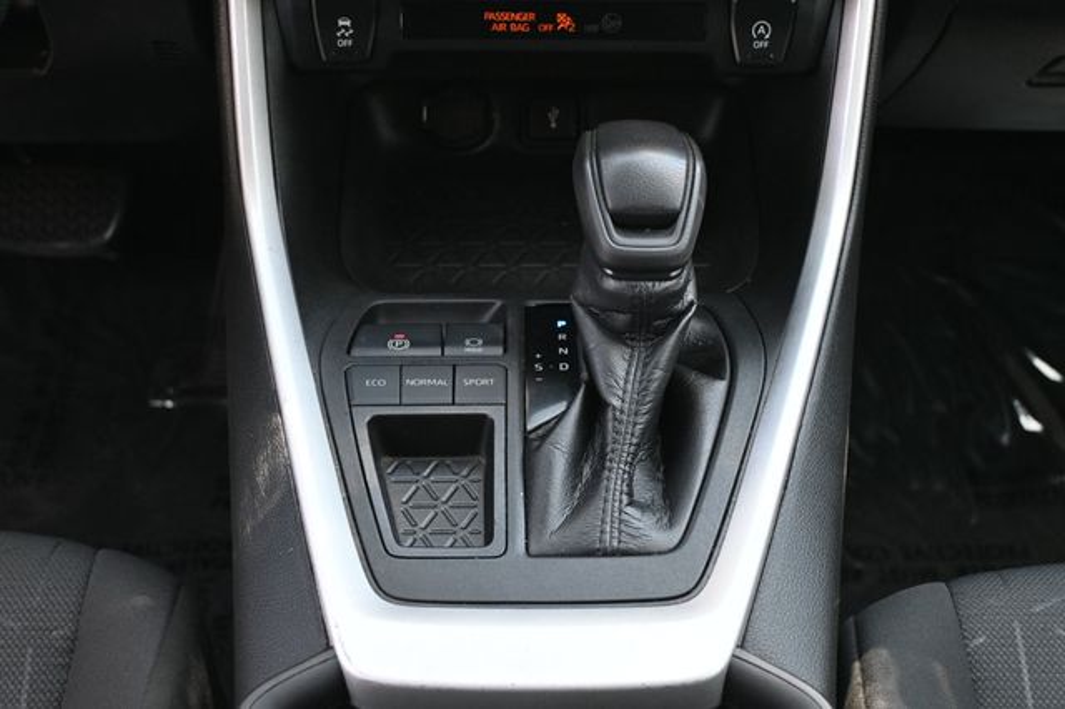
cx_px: 532
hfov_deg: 37.9
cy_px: 354
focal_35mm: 52
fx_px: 1552
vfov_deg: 25.7
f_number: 5.3
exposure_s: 1/125
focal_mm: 35
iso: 1400
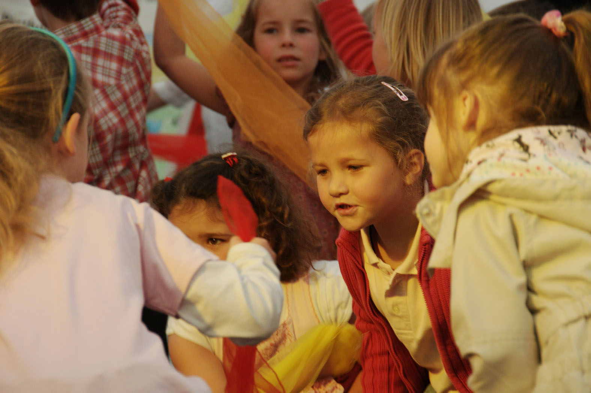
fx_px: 3689
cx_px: 296
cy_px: 196
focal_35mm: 225
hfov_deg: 9.2
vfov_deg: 6.1
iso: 900
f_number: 9
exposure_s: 1/160
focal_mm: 150
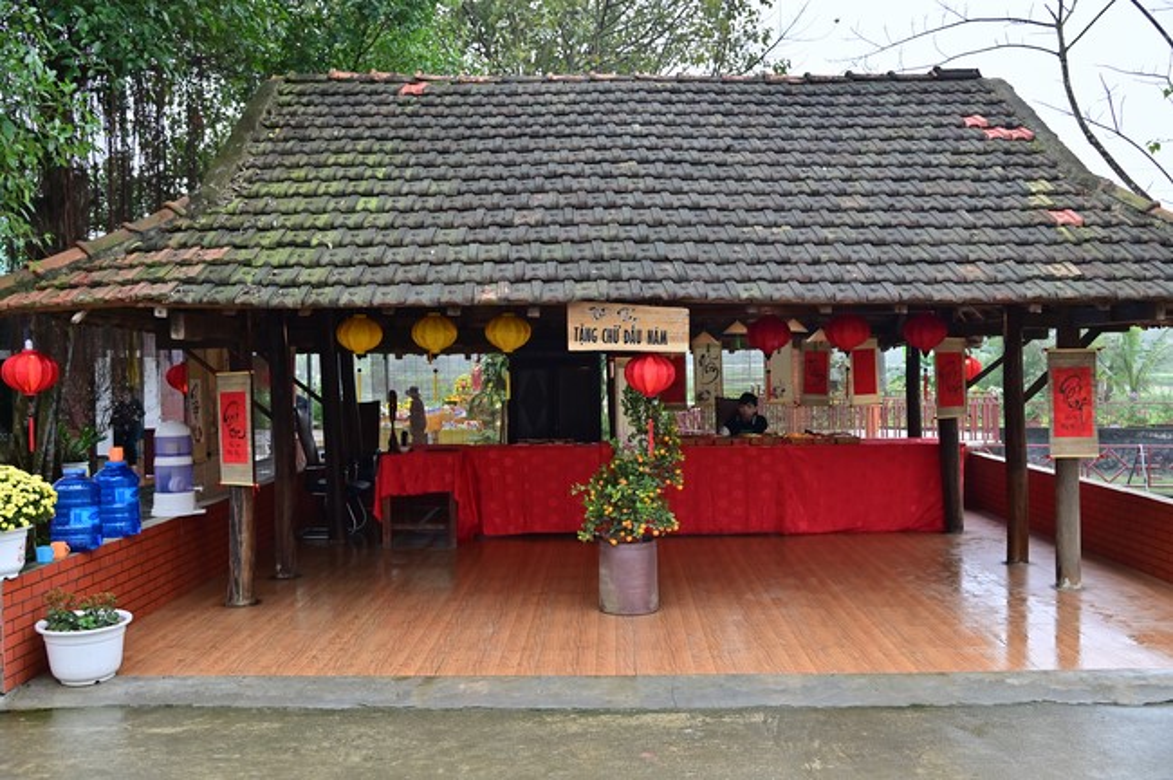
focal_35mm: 35
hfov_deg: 54.5
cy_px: 390
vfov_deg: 37.8
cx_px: 586
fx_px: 1139
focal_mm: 35
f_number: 5
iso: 500
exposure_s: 1/320
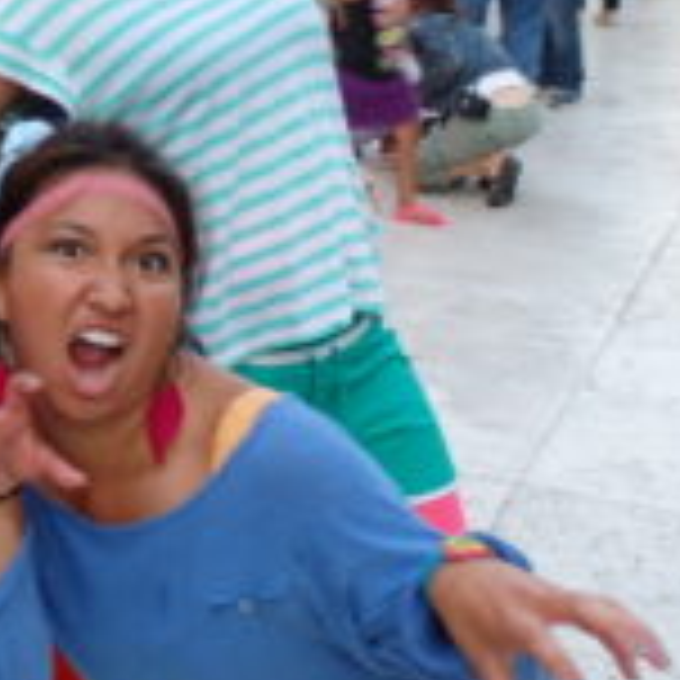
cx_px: -293
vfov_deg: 23.0
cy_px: 47
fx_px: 1622
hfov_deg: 20.7
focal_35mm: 73
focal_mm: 4.5
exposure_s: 1/30
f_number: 3
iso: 125
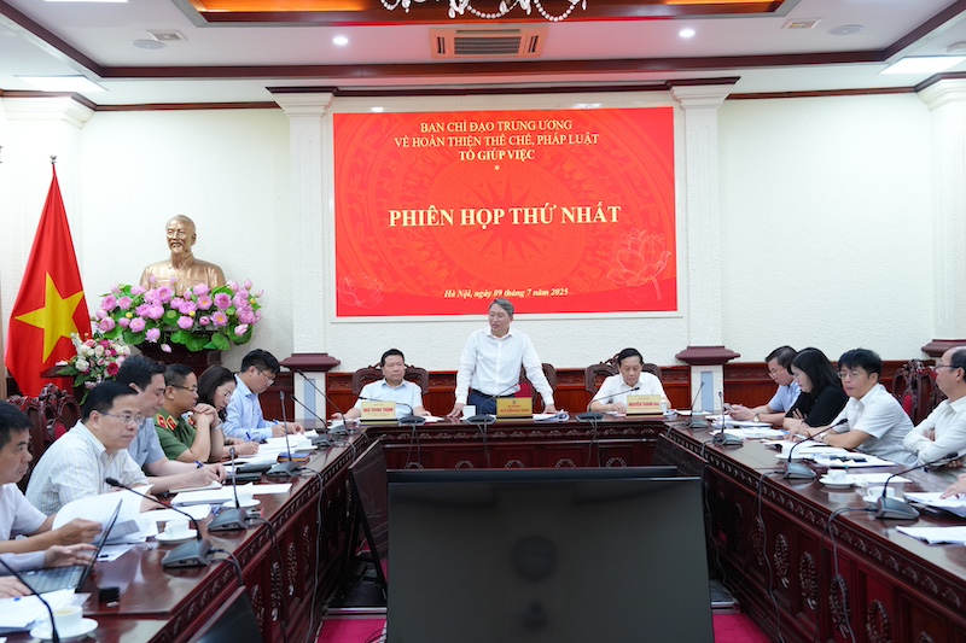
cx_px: 483
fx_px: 1019
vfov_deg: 35.0
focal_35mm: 38
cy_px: 322
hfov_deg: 50.7
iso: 2000
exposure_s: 1/160
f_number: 4
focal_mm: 38
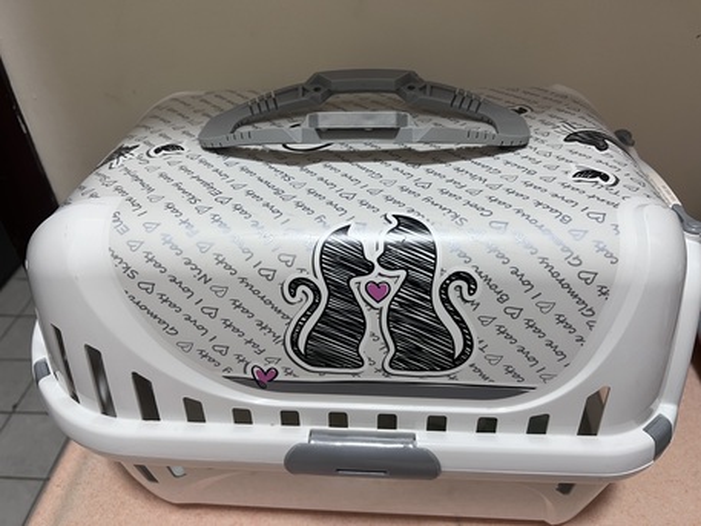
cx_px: 350
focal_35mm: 26
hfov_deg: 67.3
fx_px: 527
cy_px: 263
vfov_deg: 53.1
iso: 80
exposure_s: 1/60
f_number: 1.5
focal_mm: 5.7
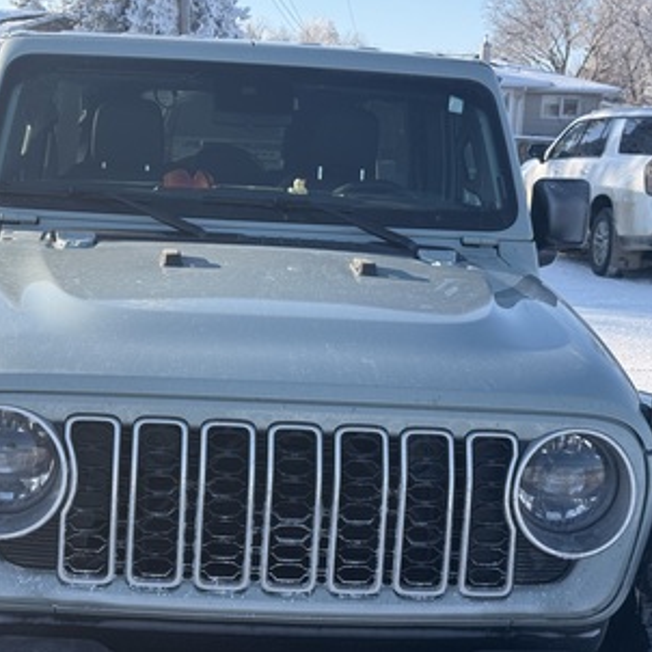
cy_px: 314
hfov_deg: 29.0
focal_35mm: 59
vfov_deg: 29.1
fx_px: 1257
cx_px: 259
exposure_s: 1/1754
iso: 64
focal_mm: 6.76
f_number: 1.78
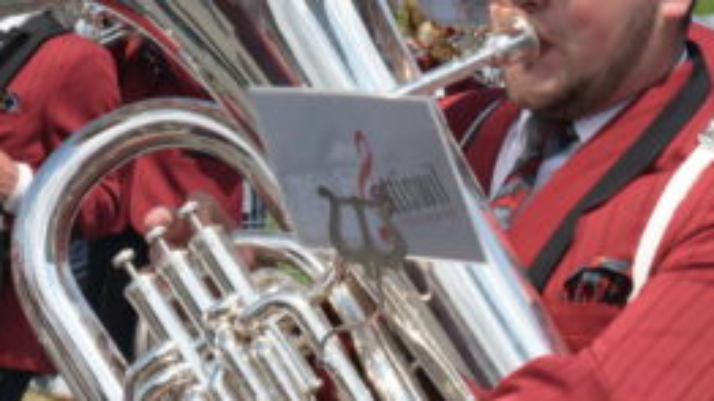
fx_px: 3444
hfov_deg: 11.8
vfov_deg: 6.6
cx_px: 531
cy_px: 3
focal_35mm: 182
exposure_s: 1/8000
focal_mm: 70
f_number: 13
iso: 6400
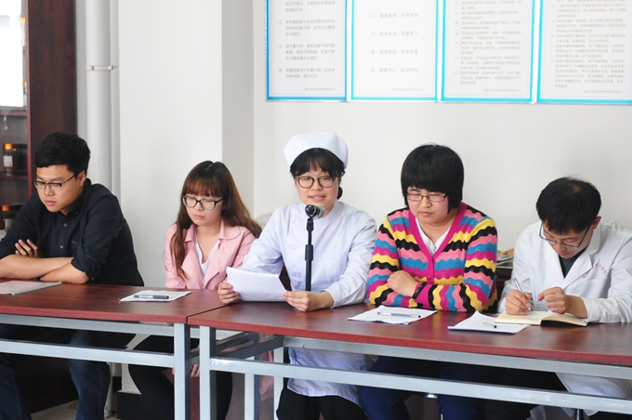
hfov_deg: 23.4
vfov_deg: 15.7
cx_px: 316
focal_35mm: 87
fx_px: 1526
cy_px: 210
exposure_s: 1/80
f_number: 2.8
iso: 800
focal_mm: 58
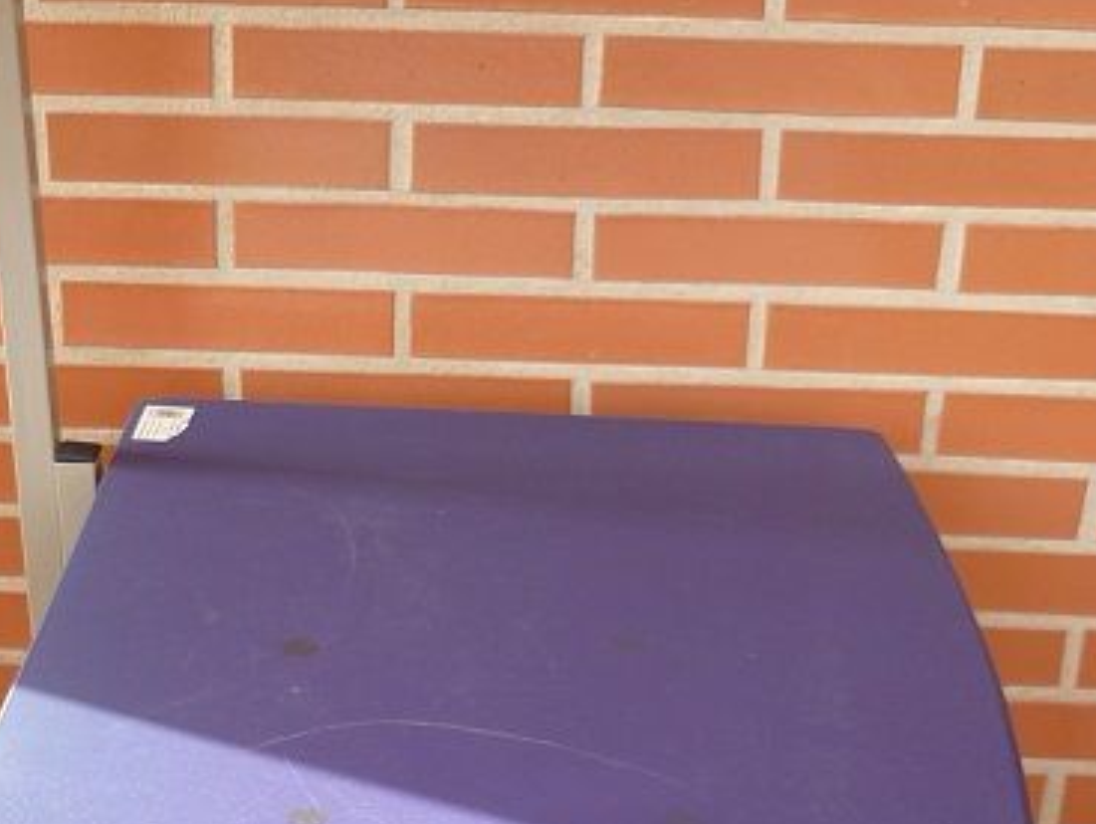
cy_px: 785
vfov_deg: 19.5
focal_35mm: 74
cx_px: 394
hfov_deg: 26.2
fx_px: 2345
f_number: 2.8
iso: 80
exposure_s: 1/60
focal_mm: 5.5
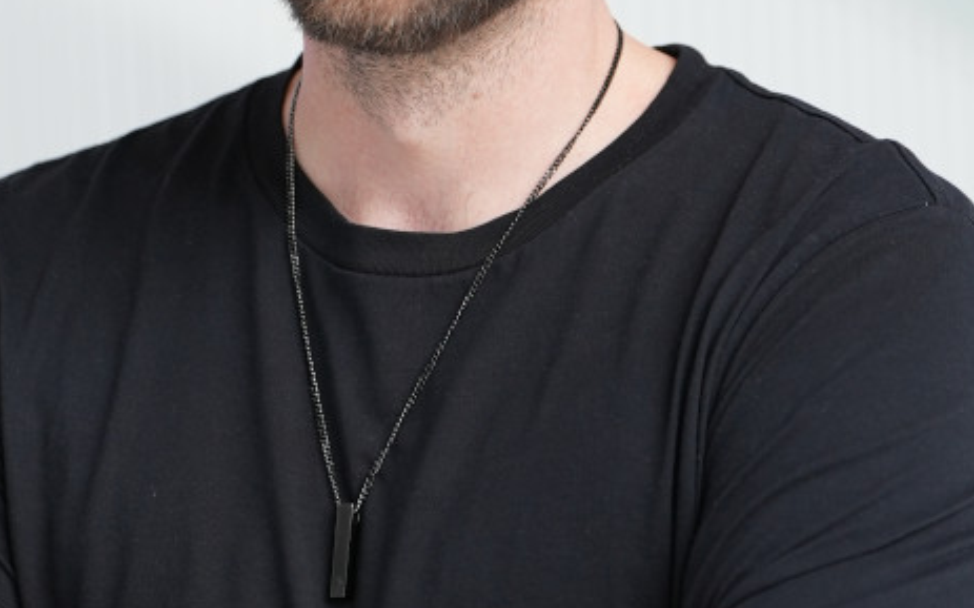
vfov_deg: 5.0
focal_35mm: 264
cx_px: 362
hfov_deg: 8.0
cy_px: 282
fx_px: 7005
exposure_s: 1/250
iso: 500
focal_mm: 113
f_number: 2.8
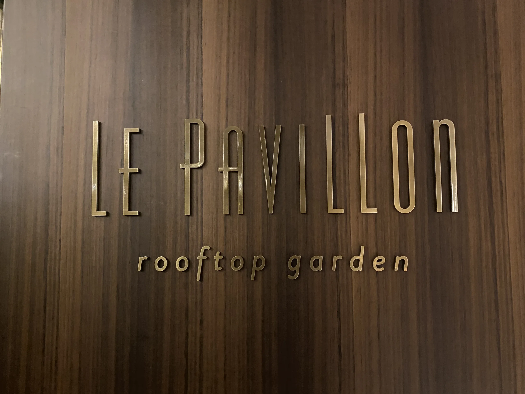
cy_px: 197
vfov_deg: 53.1
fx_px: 394
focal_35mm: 26
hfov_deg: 67.3
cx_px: 262
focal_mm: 4.25
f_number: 1.8
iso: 800
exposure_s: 1/25
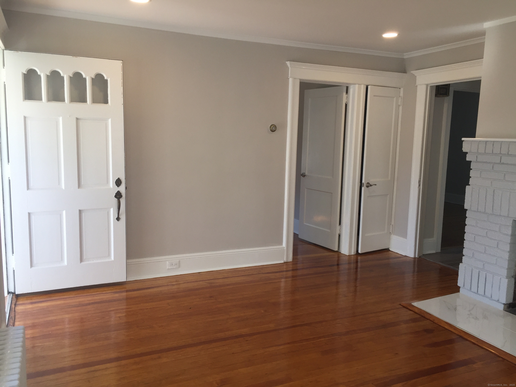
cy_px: 194
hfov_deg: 61.7
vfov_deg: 48.2
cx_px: 258
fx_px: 432
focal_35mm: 29
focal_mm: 4.15
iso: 50
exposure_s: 1/120
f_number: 2.2
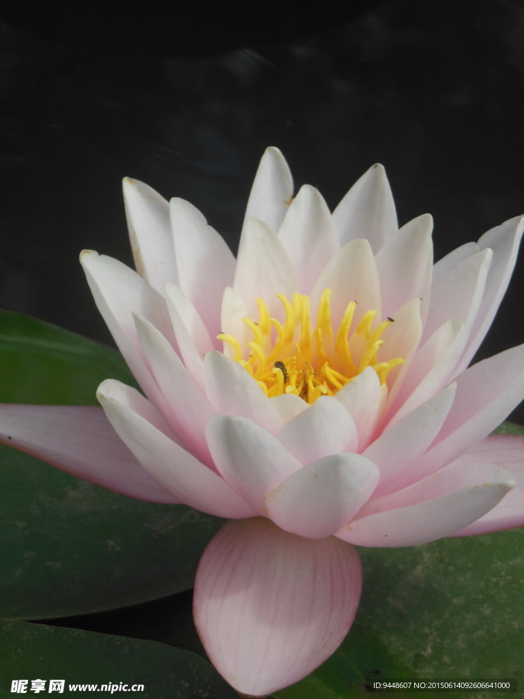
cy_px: 350
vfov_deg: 15.5
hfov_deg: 11.7
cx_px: 262
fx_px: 2563
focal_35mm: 127
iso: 125
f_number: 5
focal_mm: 22.6
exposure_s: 1/640
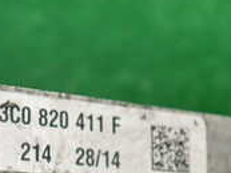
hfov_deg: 18.4
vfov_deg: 14.1
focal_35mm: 104
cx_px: -1
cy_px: 154
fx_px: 694
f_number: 2.3
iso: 200
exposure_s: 1/40
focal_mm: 5.4
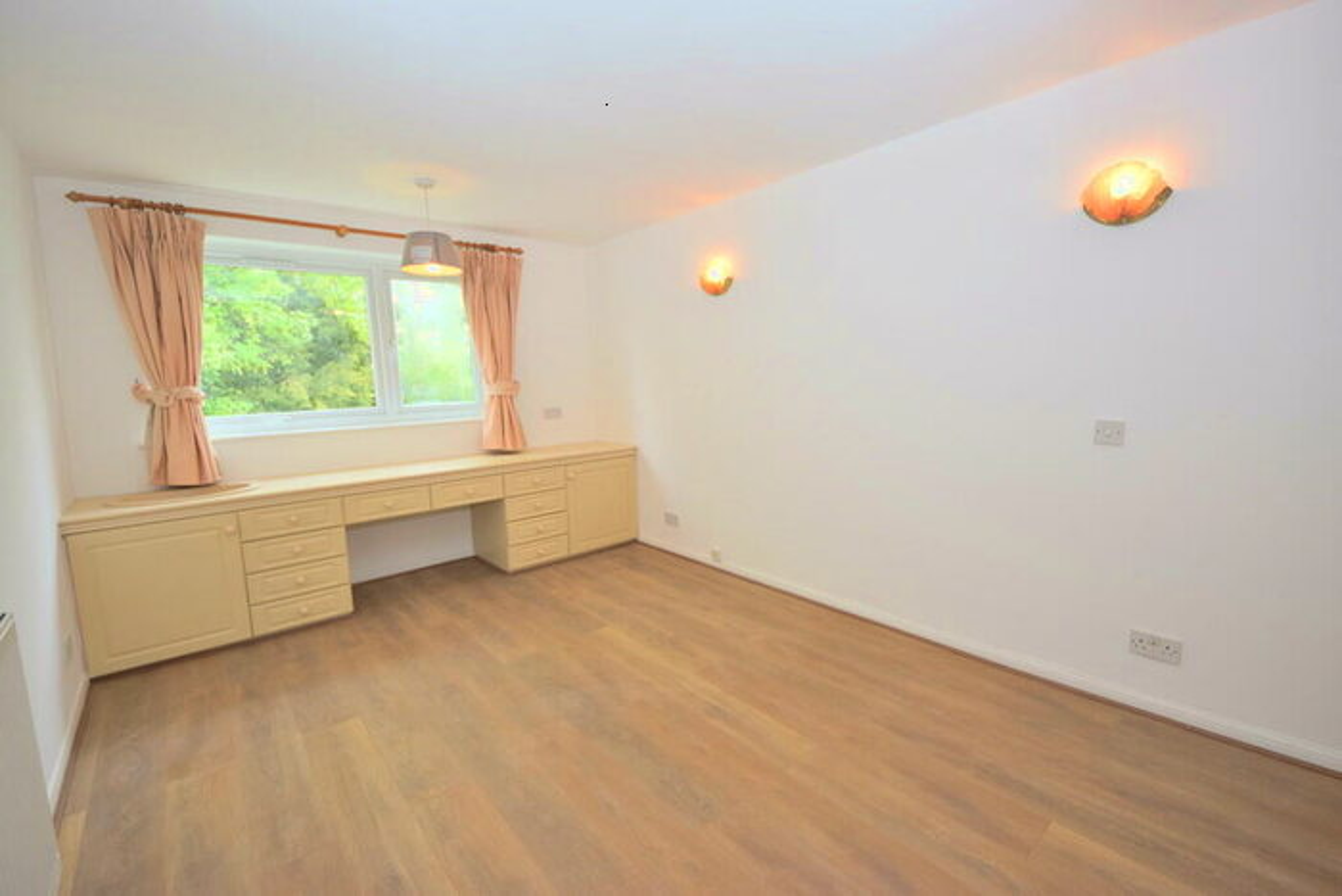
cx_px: 671
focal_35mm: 20
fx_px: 727
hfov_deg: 85.4
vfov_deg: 63.2
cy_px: 448
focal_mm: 13
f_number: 5.6
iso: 500
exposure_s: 1/125
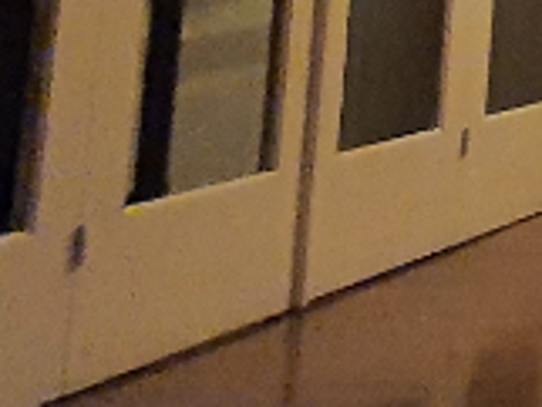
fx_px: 1520
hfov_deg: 13.4
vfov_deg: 13.5
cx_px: 1377
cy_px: -357
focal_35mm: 97
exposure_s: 1/20
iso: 640
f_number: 2.2
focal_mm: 1.8
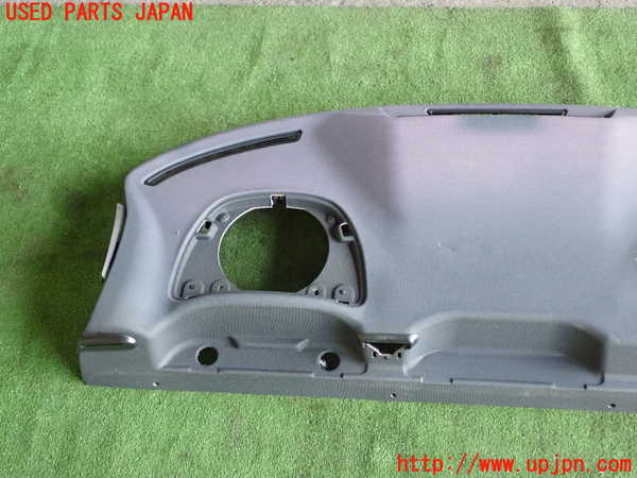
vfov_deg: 35.1
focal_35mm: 41
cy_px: 239
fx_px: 754
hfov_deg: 45.8
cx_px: 318
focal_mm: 7.31
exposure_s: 1/40
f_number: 2.8
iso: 640
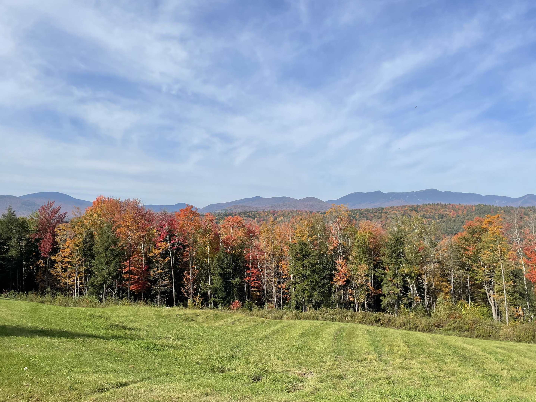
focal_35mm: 28
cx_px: 260
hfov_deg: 63.4
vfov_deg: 49.7
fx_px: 434
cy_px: 201
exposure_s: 1/4831
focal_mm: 4.2
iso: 32
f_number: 1.6
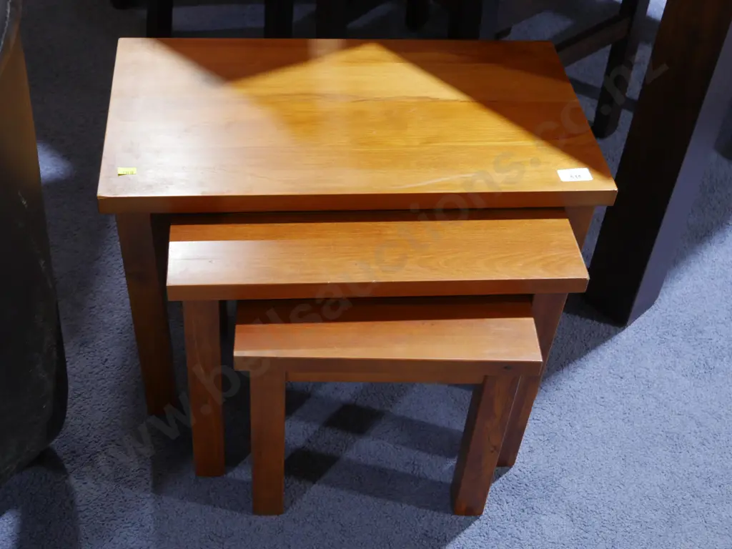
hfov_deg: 39.7
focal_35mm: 48
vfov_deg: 30.3
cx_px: 366
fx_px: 1015
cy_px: 274
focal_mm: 24
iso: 1600
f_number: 5.3
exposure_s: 1/60
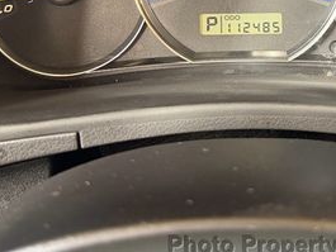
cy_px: -32
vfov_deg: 23.5
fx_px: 563
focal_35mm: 58
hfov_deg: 32.5
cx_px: 256
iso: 400
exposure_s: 1/60
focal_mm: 6.76
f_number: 1.78
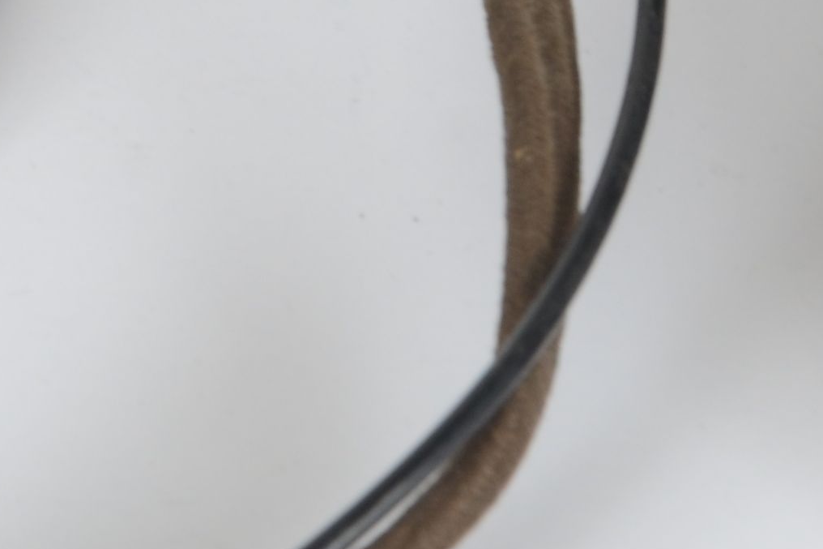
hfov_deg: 2.7
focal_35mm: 762
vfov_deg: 1.8
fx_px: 17426
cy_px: -418
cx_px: 390
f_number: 8
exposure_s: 1/80
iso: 160
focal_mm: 105
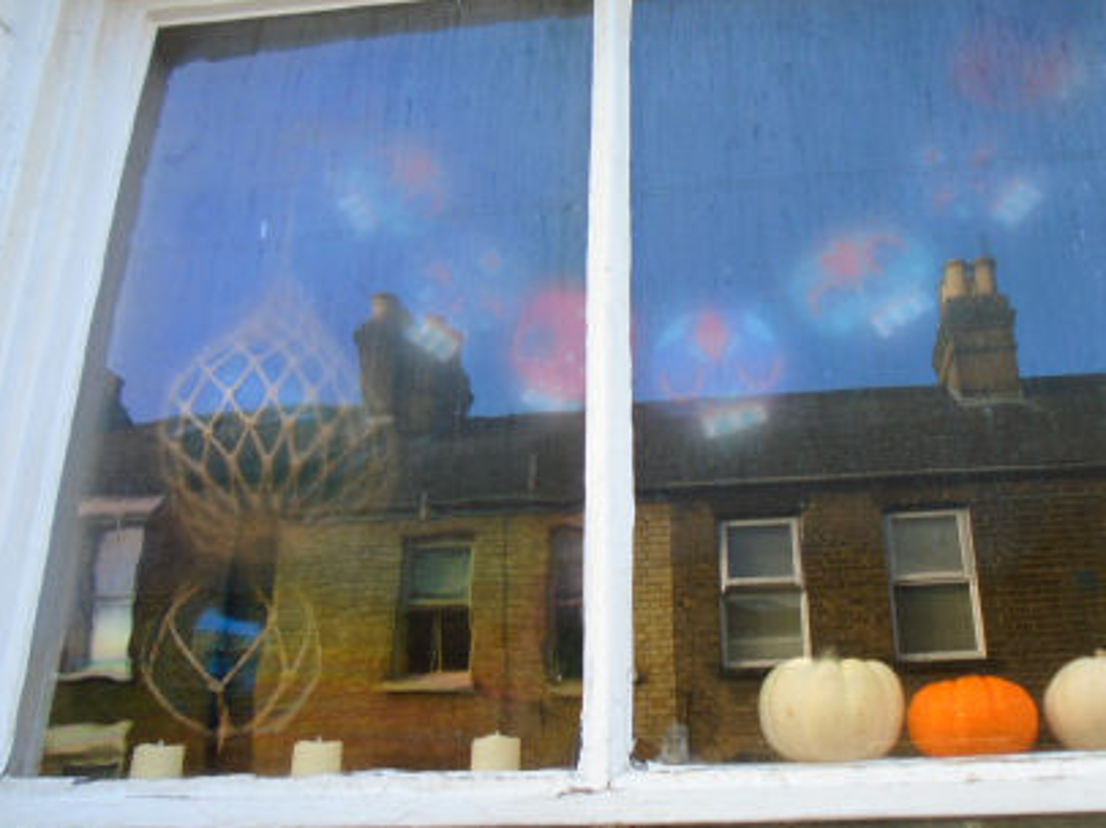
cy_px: 479
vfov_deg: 42.8
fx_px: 1054
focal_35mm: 33
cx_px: 674
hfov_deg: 54.9
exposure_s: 1/125
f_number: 3.2
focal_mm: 4.6
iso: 100
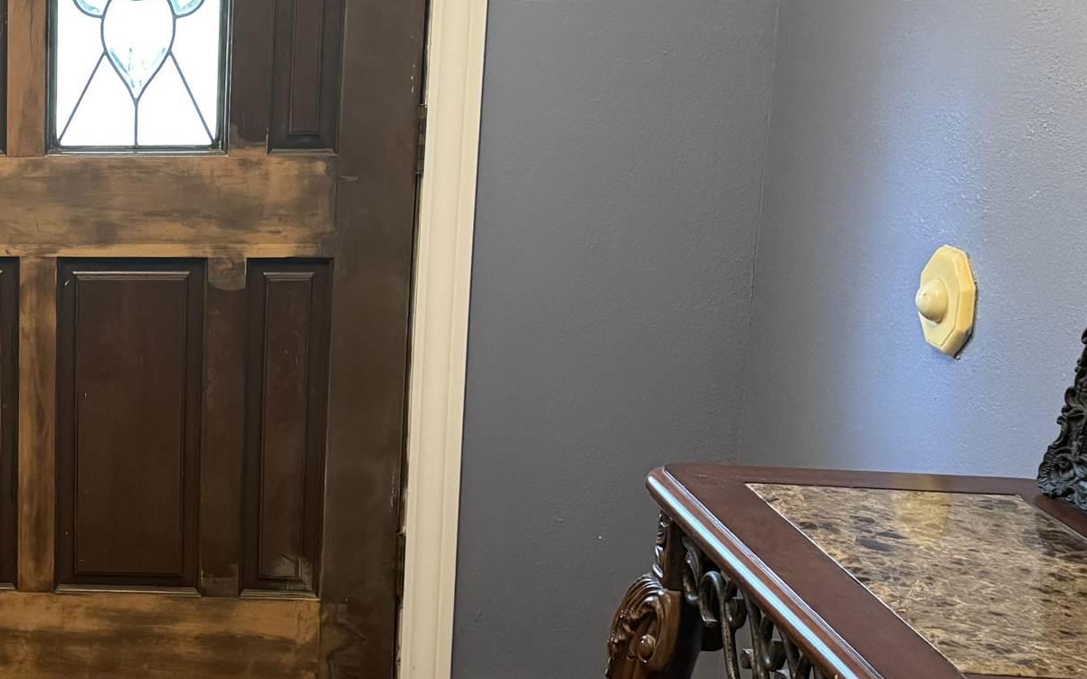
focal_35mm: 65
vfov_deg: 20.0
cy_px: 292
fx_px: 1925
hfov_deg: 28.2
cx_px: -154
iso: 640
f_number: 1.78
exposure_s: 1/60
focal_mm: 6.76
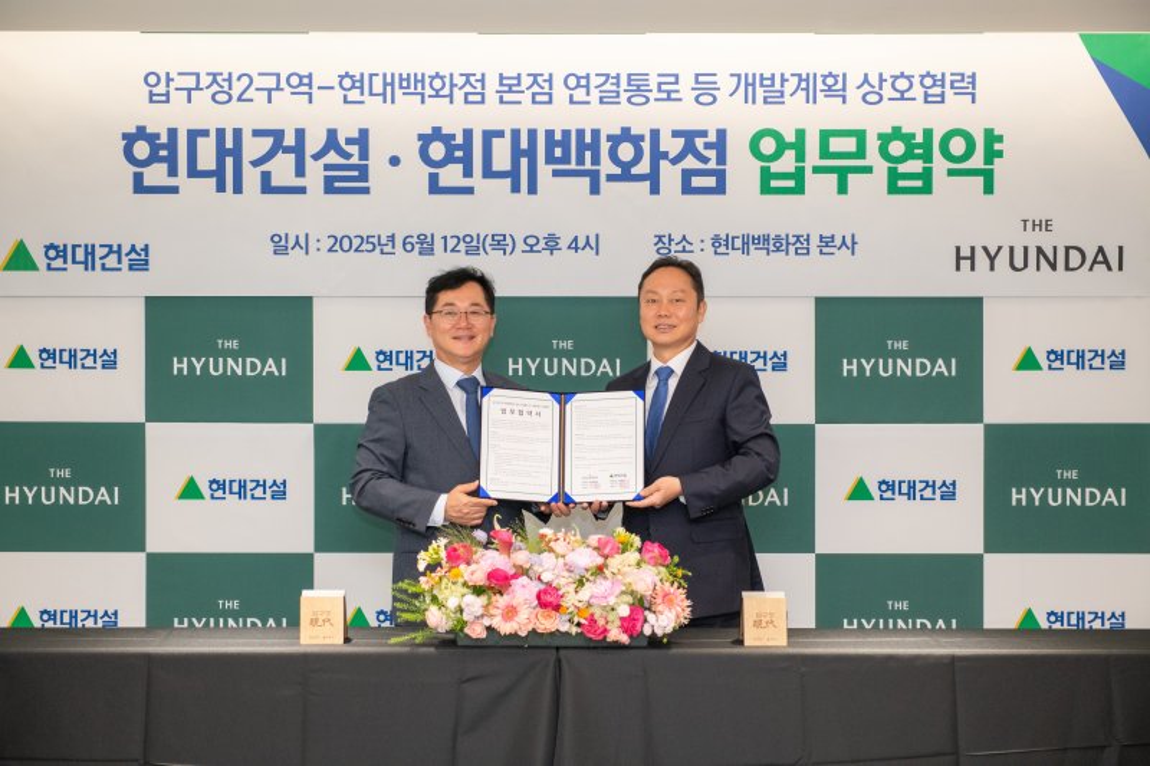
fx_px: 2236
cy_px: 383
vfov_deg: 19.4
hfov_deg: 28.8
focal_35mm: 70
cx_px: 575
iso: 1600
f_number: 5
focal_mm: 70
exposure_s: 1/160
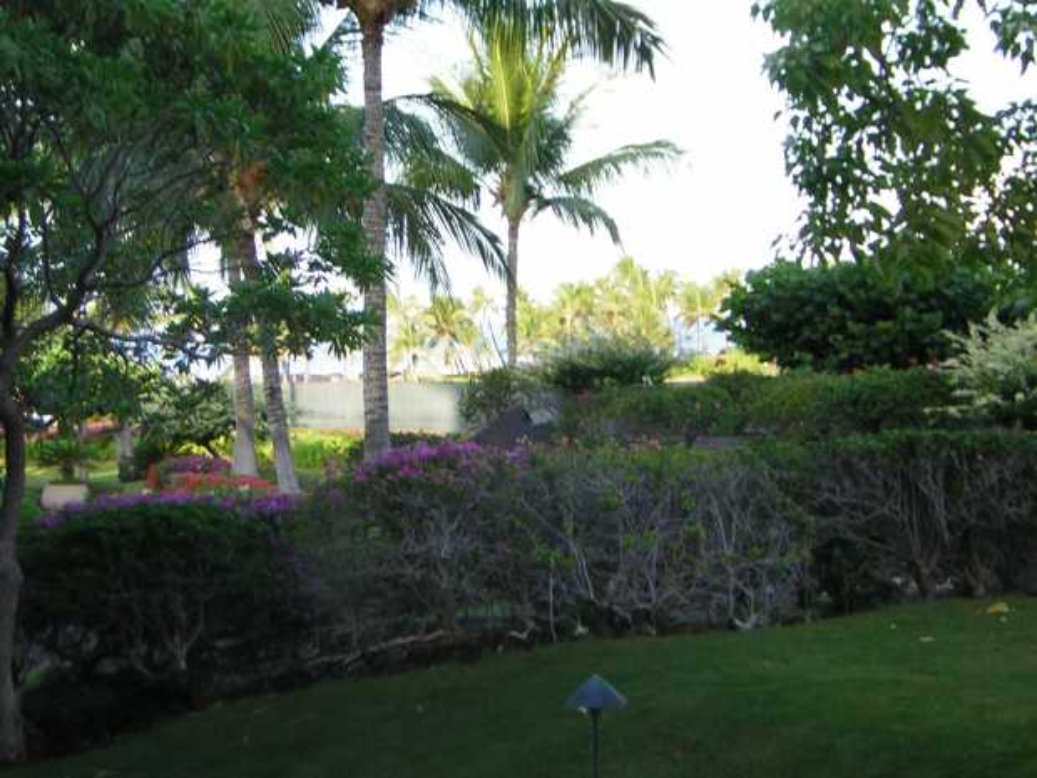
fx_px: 2217
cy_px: 389
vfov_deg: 19.9
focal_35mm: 74
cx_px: 518
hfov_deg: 26.3
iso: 50
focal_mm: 9.6
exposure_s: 1/99
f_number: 3.8
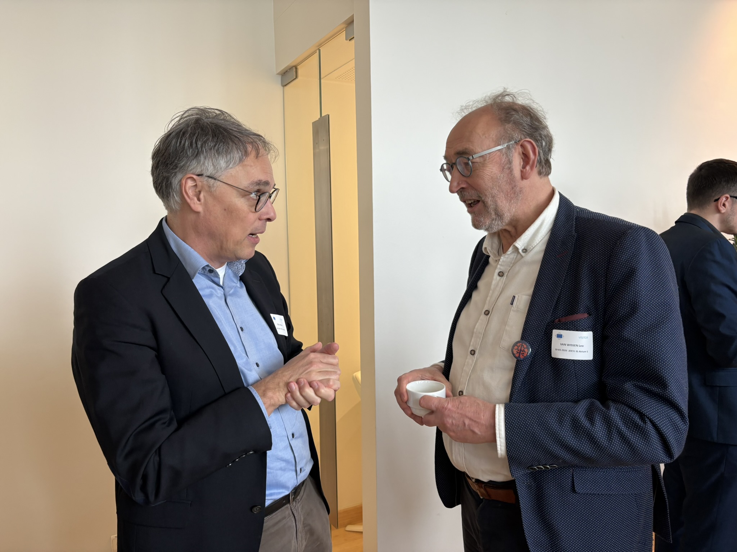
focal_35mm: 26
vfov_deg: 53.1
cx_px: 368
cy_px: 276
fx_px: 554
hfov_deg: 67.3
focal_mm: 5.96
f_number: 1.6
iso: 100
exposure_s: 1/50
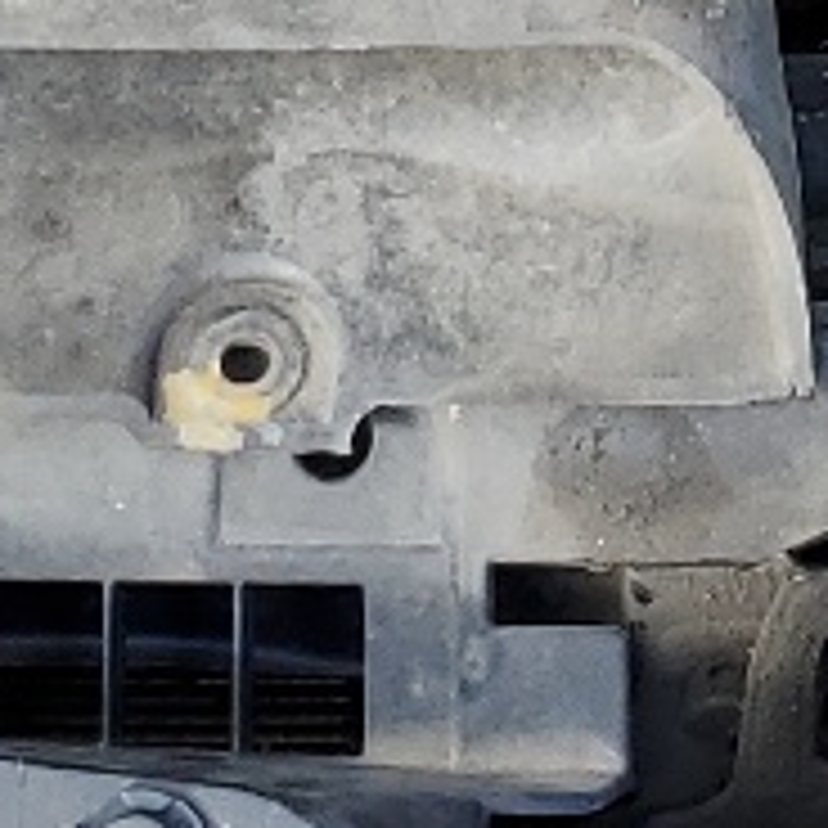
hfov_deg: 8.7
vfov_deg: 8.0
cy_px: -1210
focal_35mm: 200
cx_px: 724
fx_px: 5412
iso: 50
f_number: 1.5
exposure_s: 1/556
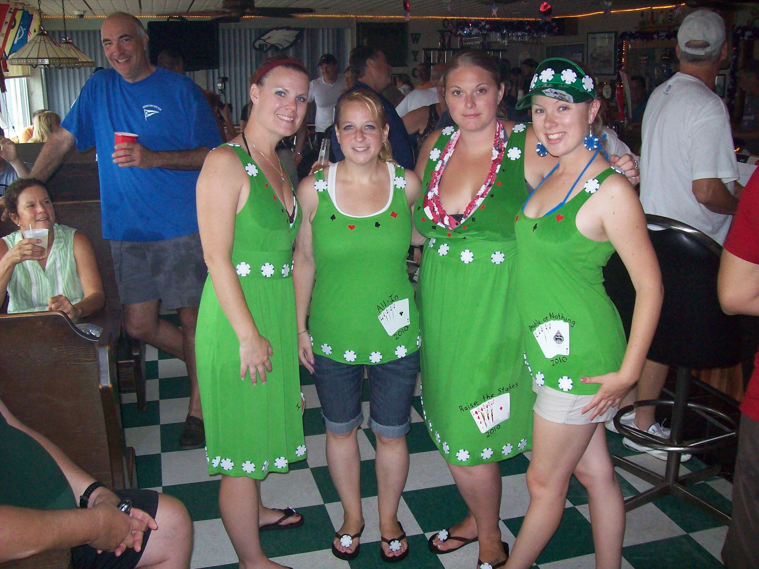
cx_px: 380
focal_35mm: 36
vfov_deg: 39.7
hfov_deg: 51.4
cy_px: 284
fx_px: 789
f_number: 2.7
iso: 200
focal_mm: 6
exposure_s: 1/64
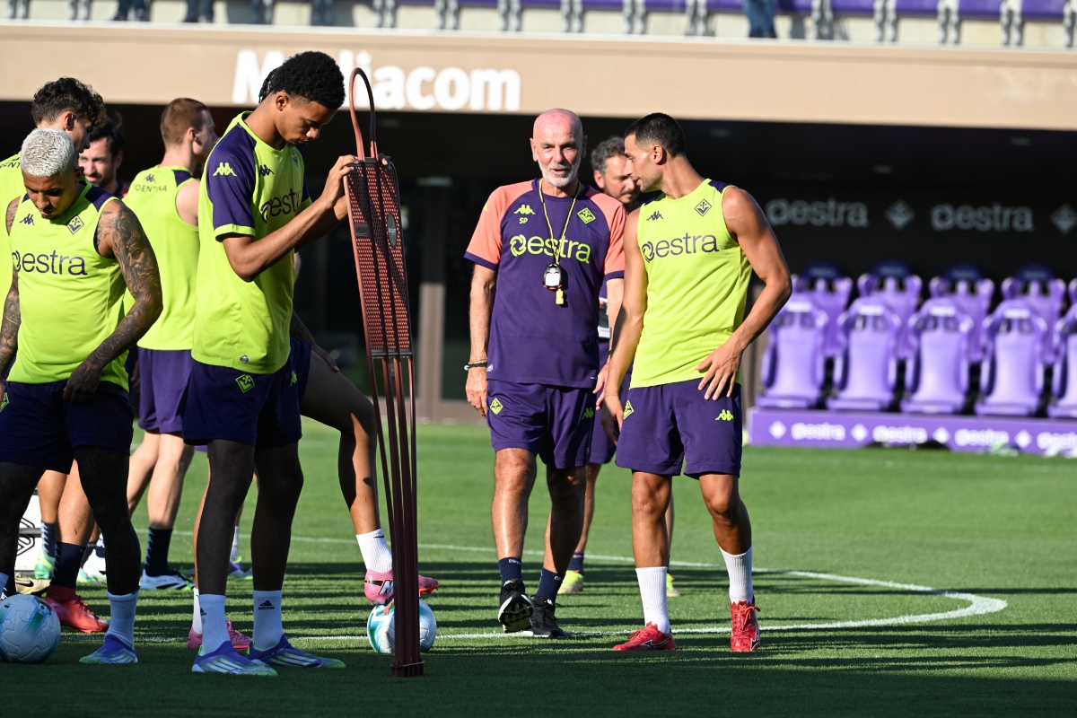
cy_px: 359
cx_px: 538
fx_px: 9872
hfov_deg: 6.2
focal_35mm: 330
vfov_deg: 4.2
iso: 400
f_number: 8
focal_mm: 330
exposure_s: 1/800
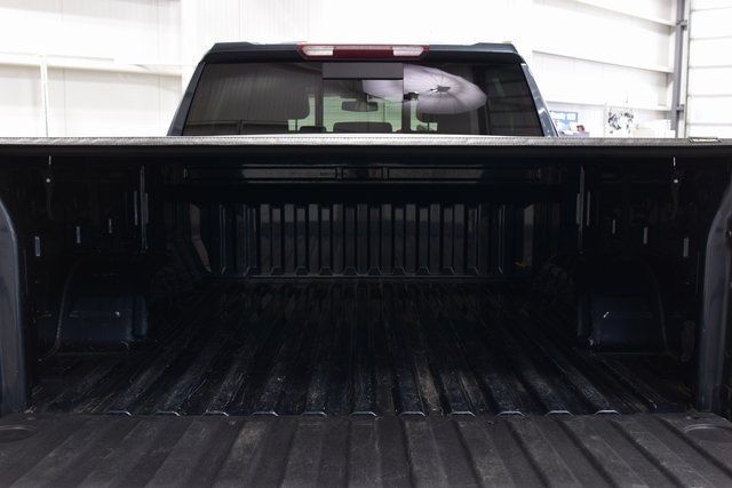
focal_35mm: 36
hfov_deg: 53.1
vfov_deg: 36.9
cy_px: 244
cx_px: 366
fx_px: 732
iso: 1000
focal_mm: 24
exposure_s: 1/15
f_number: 6.3
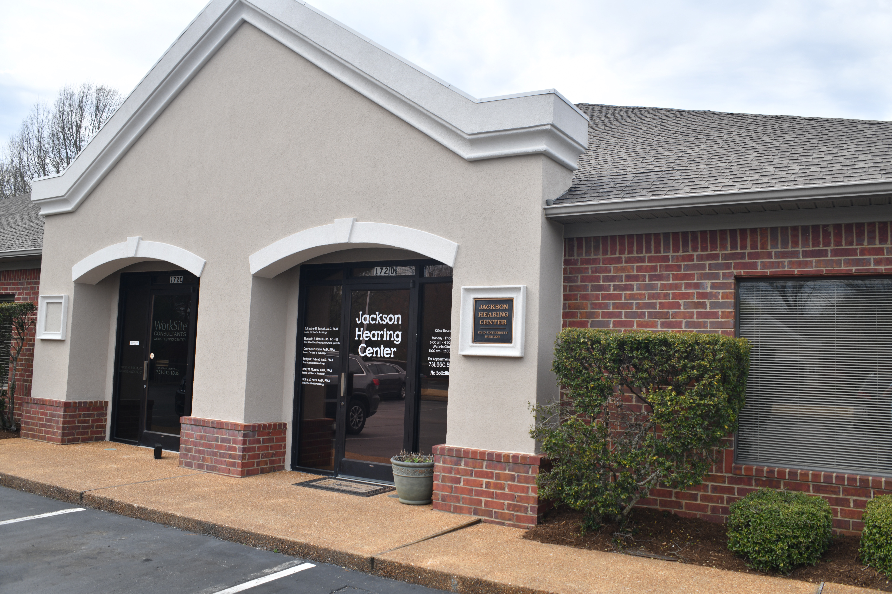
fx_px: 768
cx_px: 446
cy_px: 297
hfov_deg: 60.3
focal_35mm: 31
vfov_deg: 42.3
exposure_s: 1/125
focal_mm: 31
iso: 125
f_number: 9
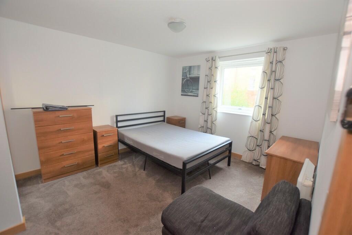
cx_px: 176
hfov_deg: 100.4
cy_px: 118
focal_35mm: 15
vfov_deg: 77.3
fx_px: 147
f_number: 5
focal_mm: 10
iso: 800
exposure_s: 1/100
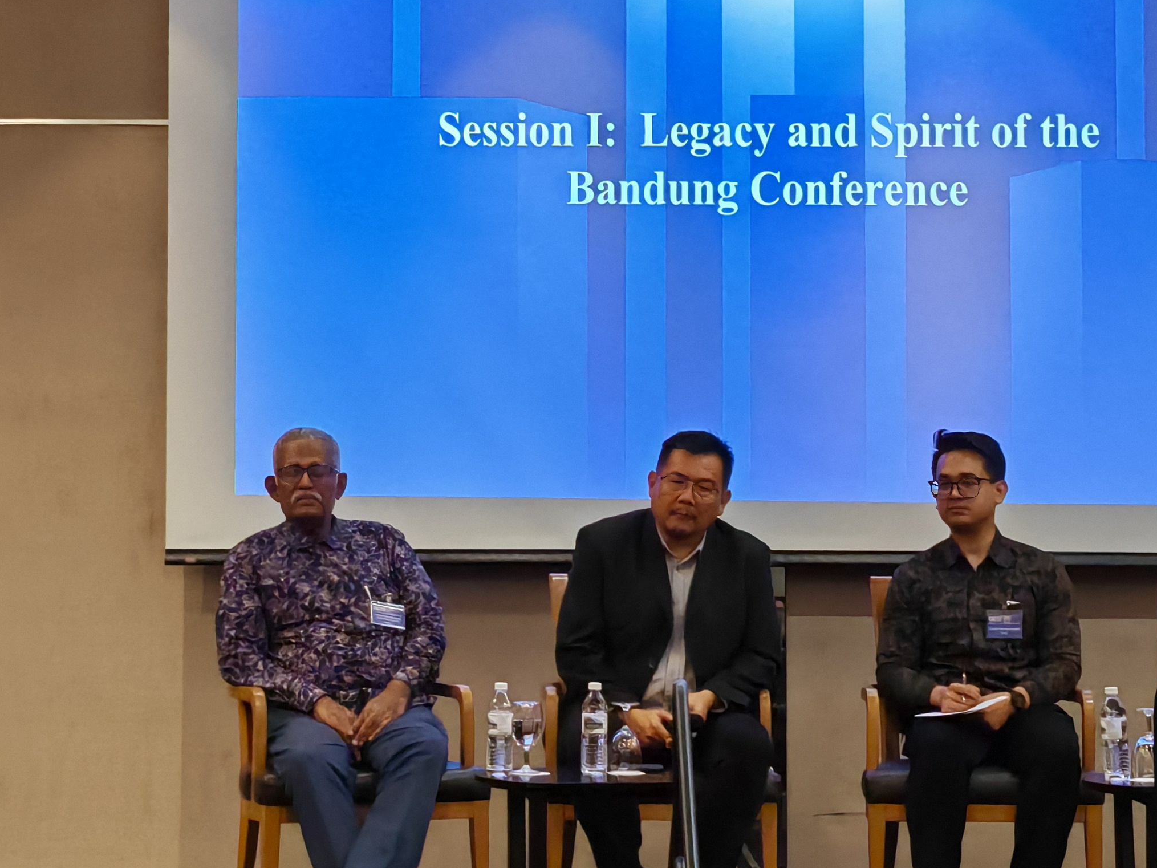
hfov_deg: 18.3
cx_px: 425
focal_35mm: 107
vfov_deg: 13.8
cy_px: 359
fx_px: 3577
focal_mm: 5.3
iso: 250
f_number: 1.9
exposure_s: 1/50
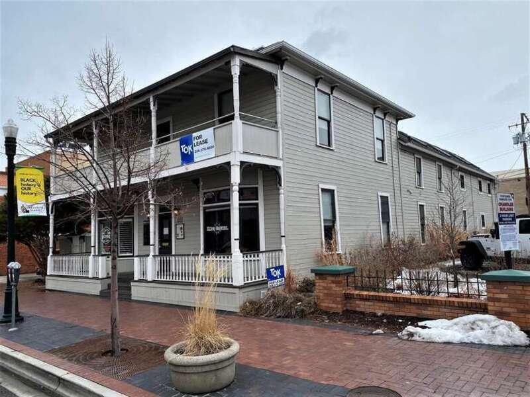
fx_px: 398
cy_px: 198
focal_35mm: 26
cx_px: 265
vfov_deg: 53.1
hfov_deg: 67.3
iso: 32
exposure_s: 1/2688
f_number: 1.8
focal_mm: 4.25
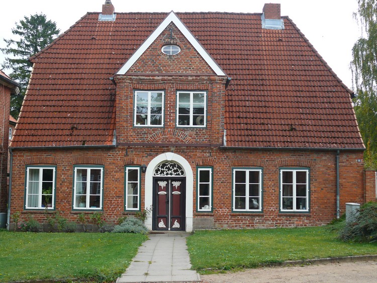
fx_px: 479
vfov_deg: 32.9
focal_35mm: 44
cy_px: 142
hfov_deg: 43.0
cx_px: 188
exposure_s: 1/125
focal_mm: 9.2
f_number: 3.2
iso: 125
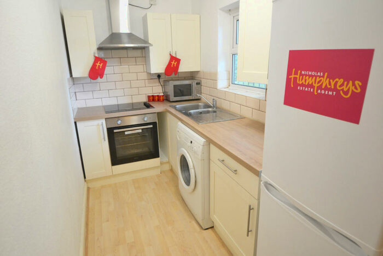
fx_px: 207
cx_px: 192
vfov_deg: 63.2
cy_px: 128
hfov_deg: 85.4
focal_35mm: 20
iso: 640
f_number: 3.8
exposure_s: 1/60
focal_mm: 13
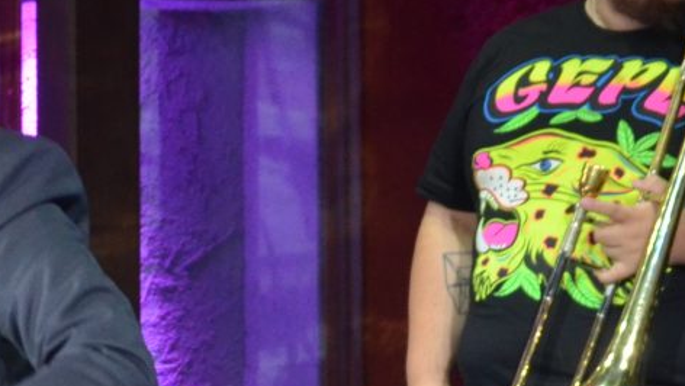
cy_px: 579
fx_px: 10508
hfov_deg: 3.7
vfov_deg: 2.1
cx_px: -389
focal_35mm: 578
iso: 1000
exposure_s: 1/125
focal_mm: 85
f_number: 4.2
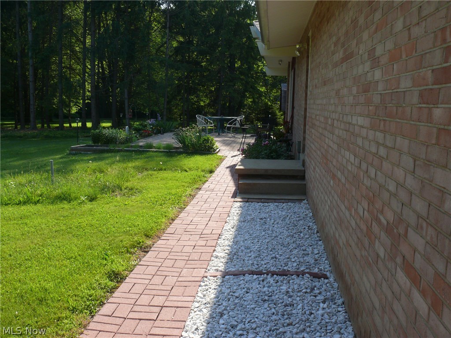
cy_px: 169
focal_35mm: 35
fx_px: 456
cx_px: 226
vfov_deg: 40.7
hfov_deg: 52.6
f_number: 5
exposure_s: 1/200
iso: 100
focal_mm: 7.4
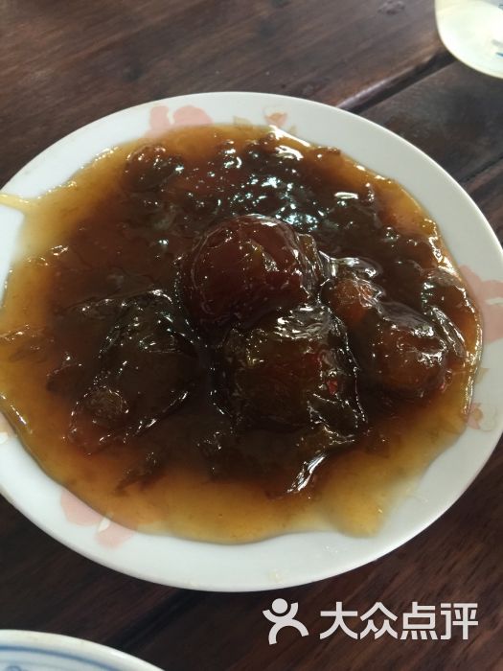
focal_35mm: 29
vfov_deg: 61.7
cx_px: 252
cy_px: 336
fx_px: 562
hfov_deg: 48.2
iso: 100
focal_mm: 4.15
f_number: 2.2
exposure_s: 1/15
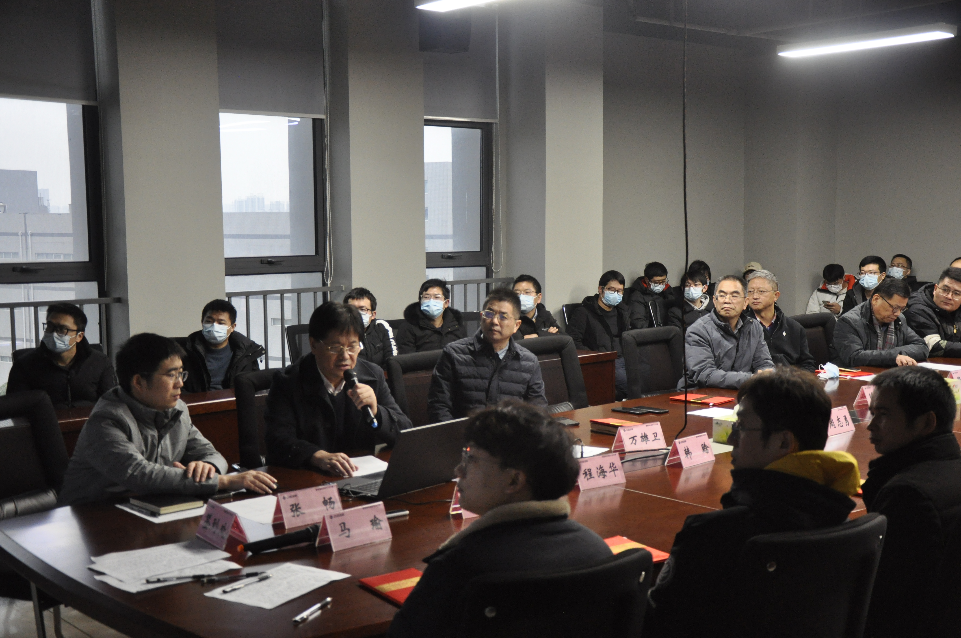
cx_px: 480
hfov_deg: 43.7
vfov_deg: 29.8
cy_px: 319
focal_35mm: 45
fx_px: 1200
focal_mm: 30
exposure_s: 1/30
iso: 1400
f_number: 4.2
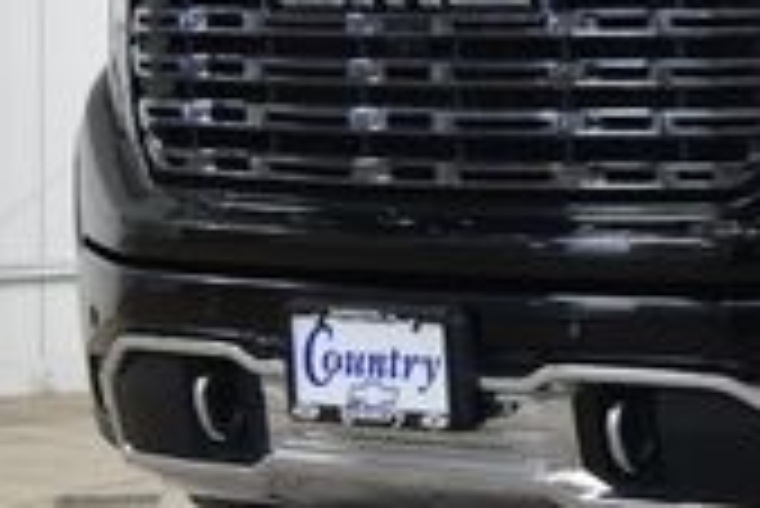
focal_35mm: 199
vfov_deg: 6.9
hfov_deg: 9.9
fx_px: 4202
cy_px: 79
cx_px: 1277
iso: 560
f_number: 6.3
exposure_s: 1/15
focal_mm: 35
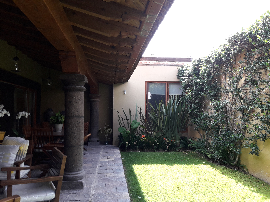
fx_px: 218
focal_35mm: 28
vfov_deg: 49.7
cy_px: 101
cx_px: 135
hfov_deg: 63.4
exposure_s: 1/179
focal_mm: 3.7
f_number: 1.9
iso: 40
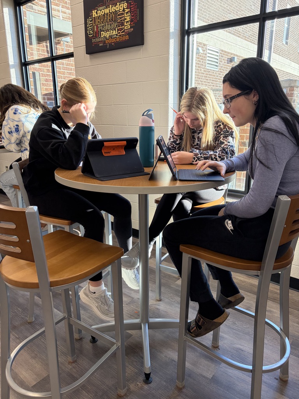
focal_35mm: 26
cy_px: 200
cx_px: 150
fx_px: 299
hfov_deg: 53.1
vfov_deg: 67.3
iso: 125
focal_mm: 5.96
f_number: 1.6
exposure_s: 1/223
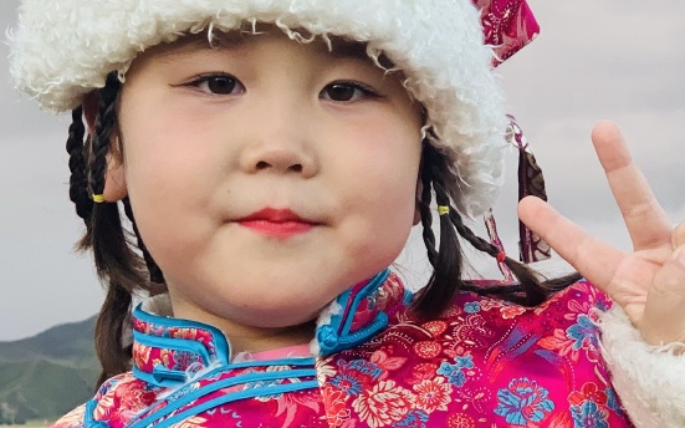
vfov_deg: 10.9
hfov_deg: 17.4
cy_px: 189
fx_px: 2240
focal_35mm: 120
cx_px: 348
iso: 64
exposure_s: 1/122
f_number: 2.4
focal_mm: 6
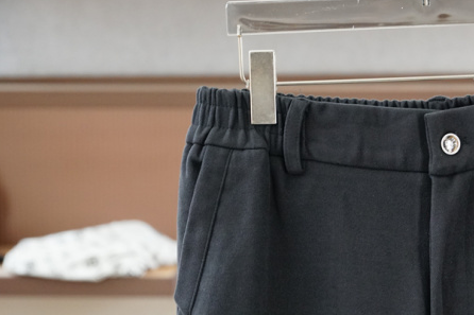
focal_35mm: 140
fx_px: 1843
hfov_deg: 14.5
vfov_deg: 9.8
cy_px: 190
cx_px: 424
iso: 1250
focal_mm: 52
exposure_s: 1/125
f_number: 4
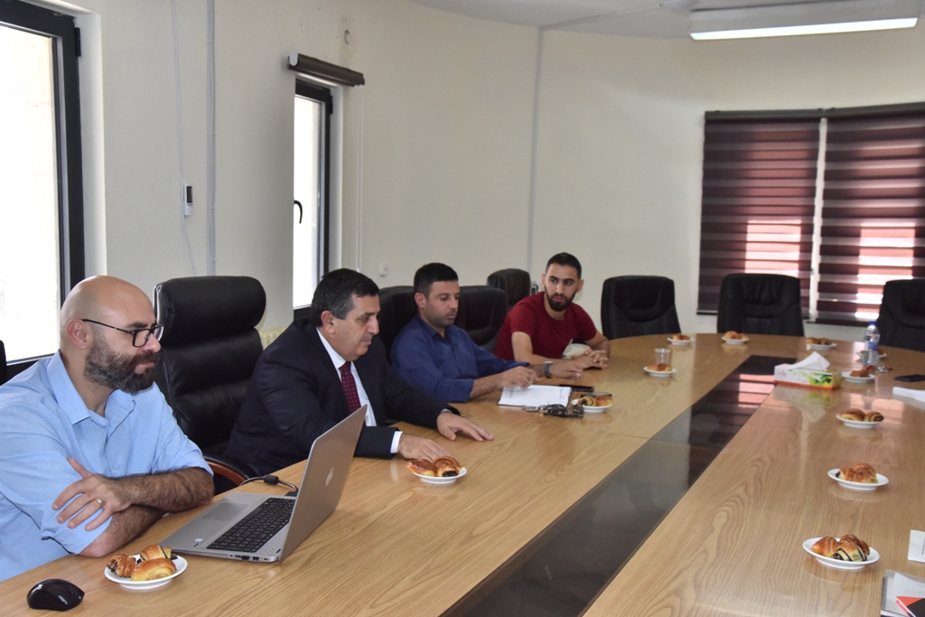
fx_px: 976
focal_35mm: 38
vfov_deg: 35.1
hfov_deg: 50.7
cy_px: 308
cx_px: 462
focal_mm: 38
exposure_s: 1/250
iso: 3200
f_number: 8
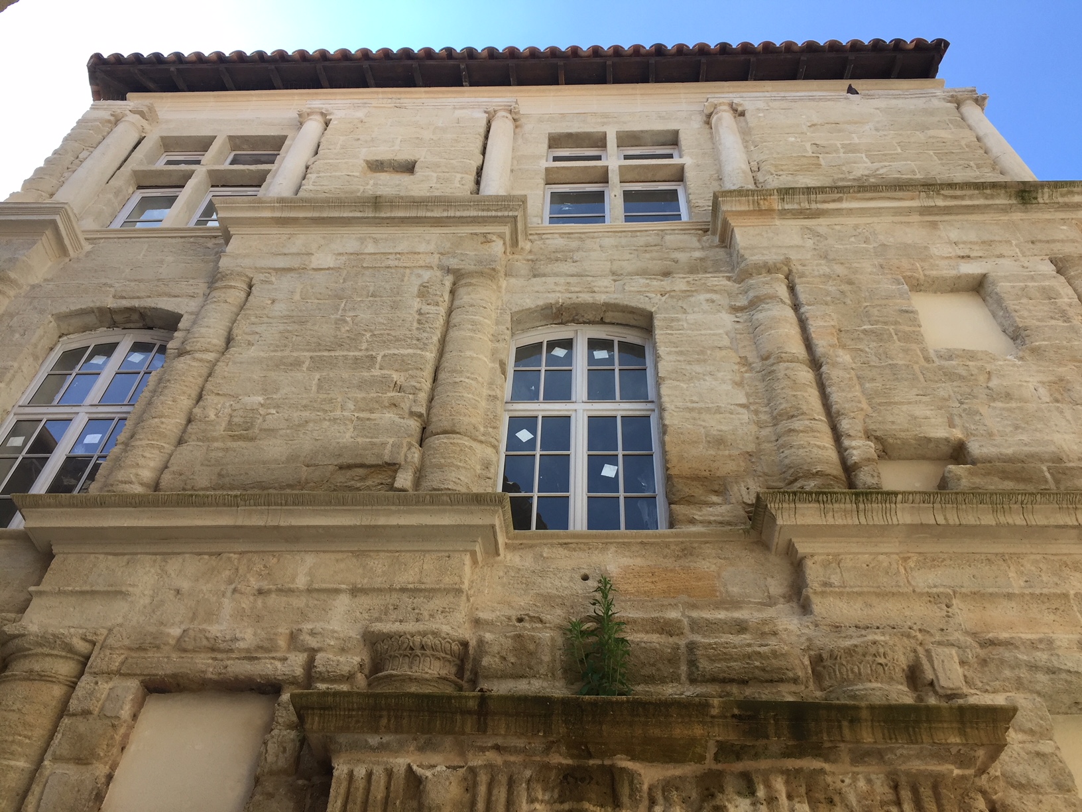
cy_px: 406
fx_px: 906
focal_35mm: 29
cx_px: 541
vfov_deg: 48.2
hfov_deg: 61.7
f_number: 2.2
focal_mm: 4.15
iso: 32
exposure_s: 1/565
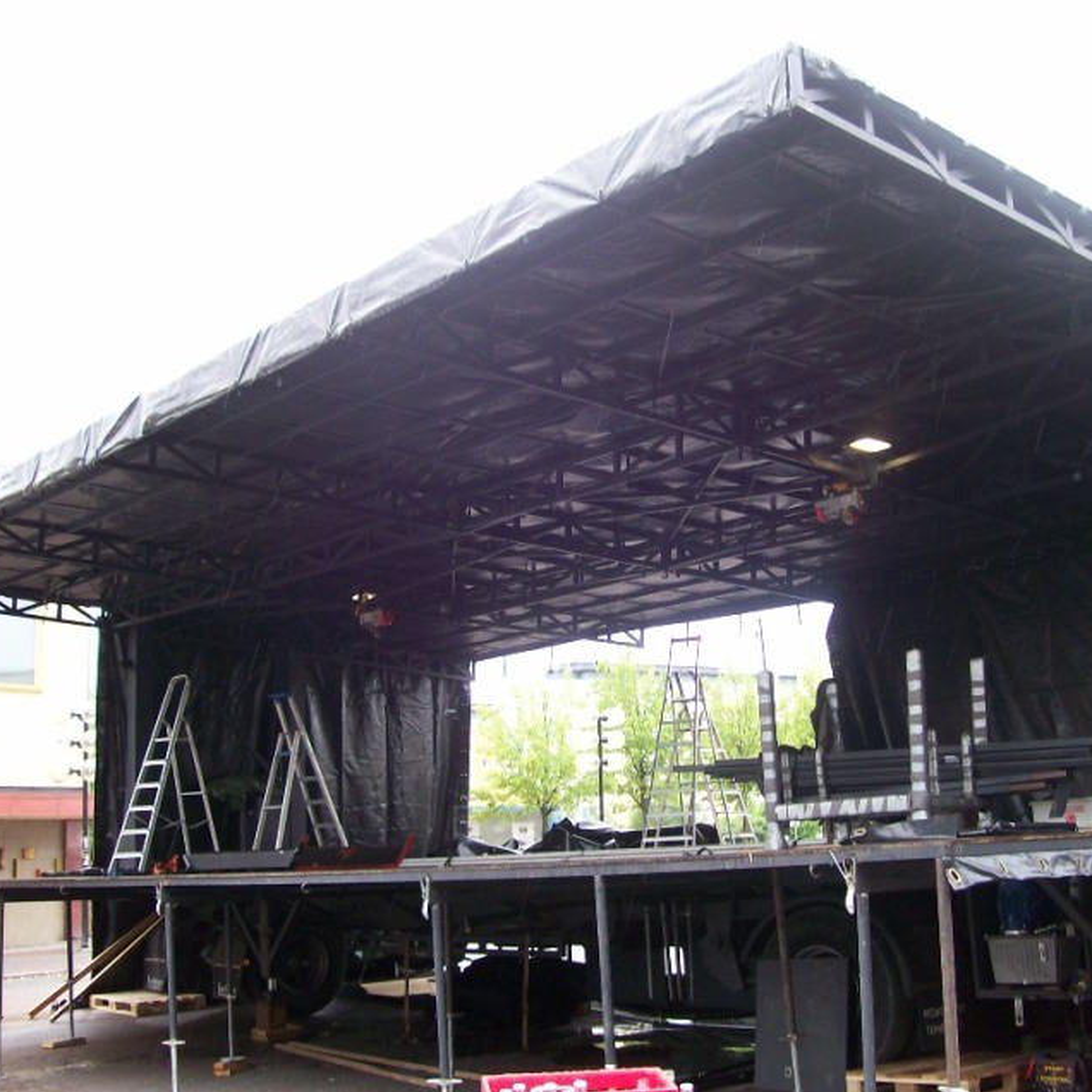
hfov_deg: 39.1
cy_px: 547
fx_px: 1535
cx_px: 608
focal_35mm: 43
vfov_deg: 39.2
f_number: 2.7
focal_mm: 6
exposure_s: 1/83.3
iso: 80
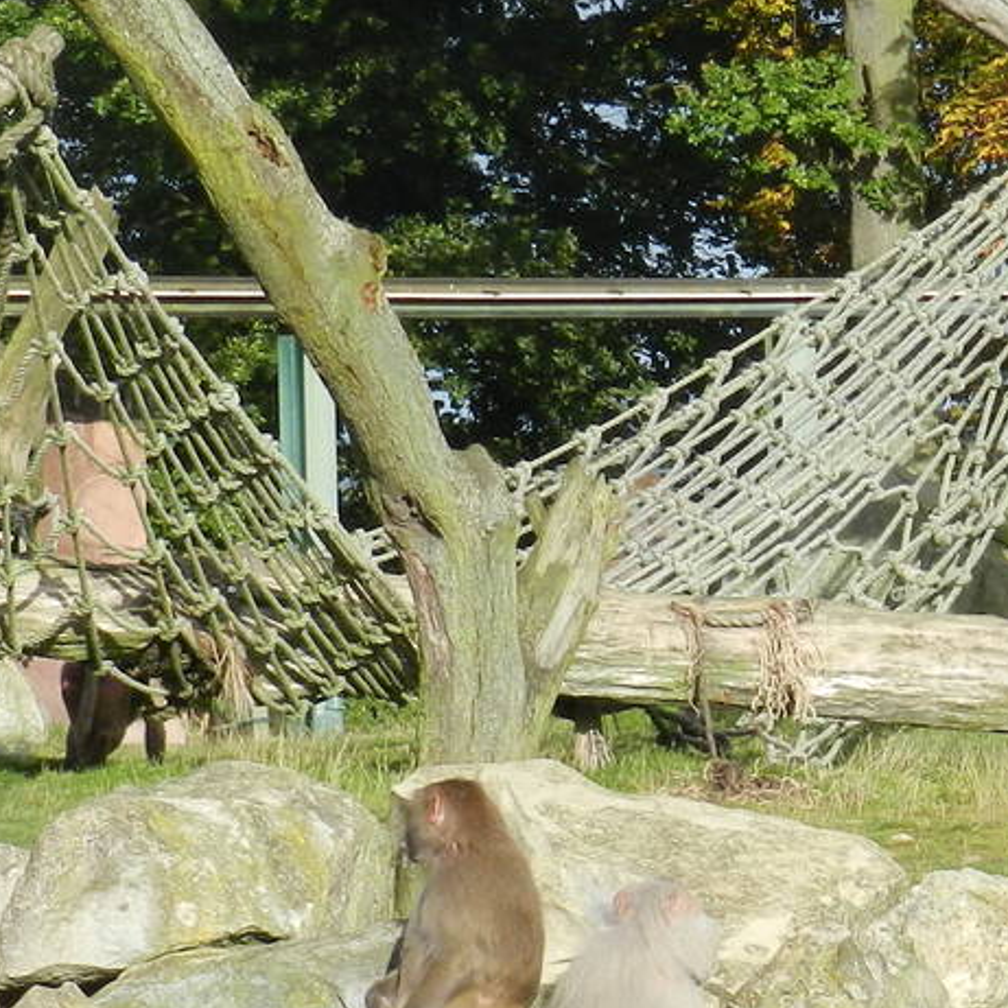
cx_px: 829
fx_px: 10114
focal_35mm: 307
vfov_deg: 5.7
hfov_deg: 5.7
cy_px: 752
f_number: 4.6
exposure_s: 1/640
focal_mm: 17.7
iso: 160
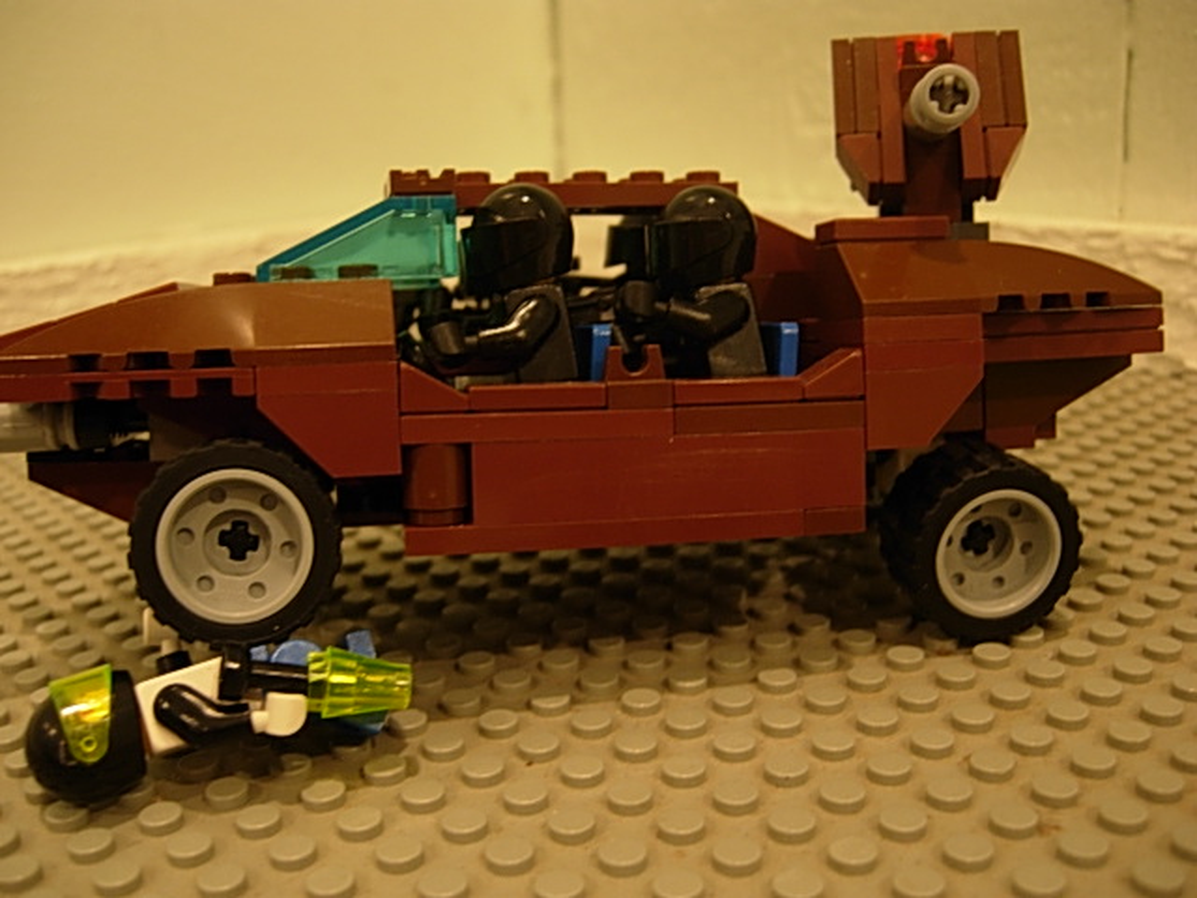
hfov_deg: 51.4
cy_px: 449
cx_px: 598
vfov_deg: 39.7
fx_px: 1245
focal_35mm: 36
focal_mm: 7.5
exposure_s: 1/4
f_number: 2.7
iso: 118
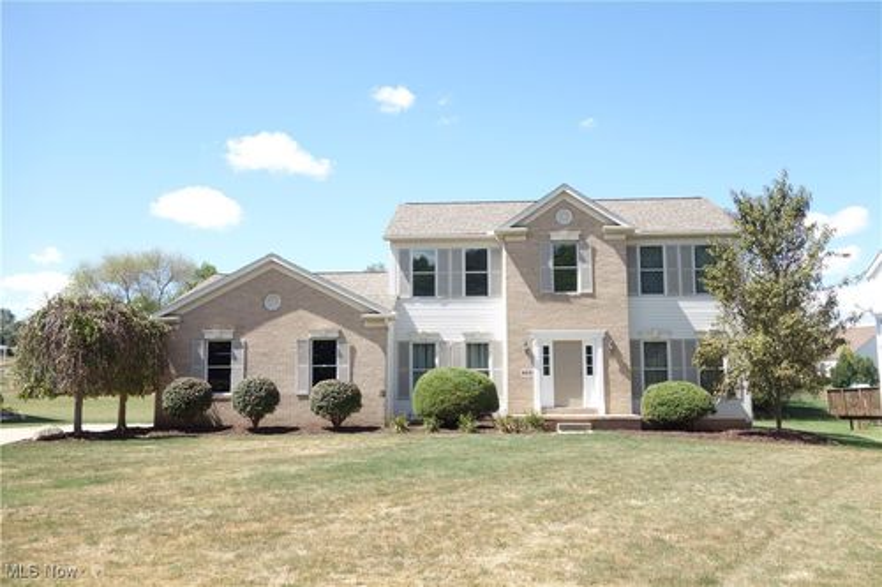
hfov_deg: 61.9
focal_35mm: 30
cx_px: 441
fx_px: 735
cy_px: 294
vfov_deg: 43.6
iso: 125
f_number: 5.6
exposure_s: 1/200
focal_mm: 11.32
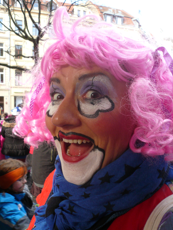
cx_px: 84
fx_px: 193
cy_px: 117
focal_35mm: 29
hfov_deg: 48.2
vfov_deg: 61.7
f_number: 2.8
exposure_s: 1/100
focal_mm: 4.6
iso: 100
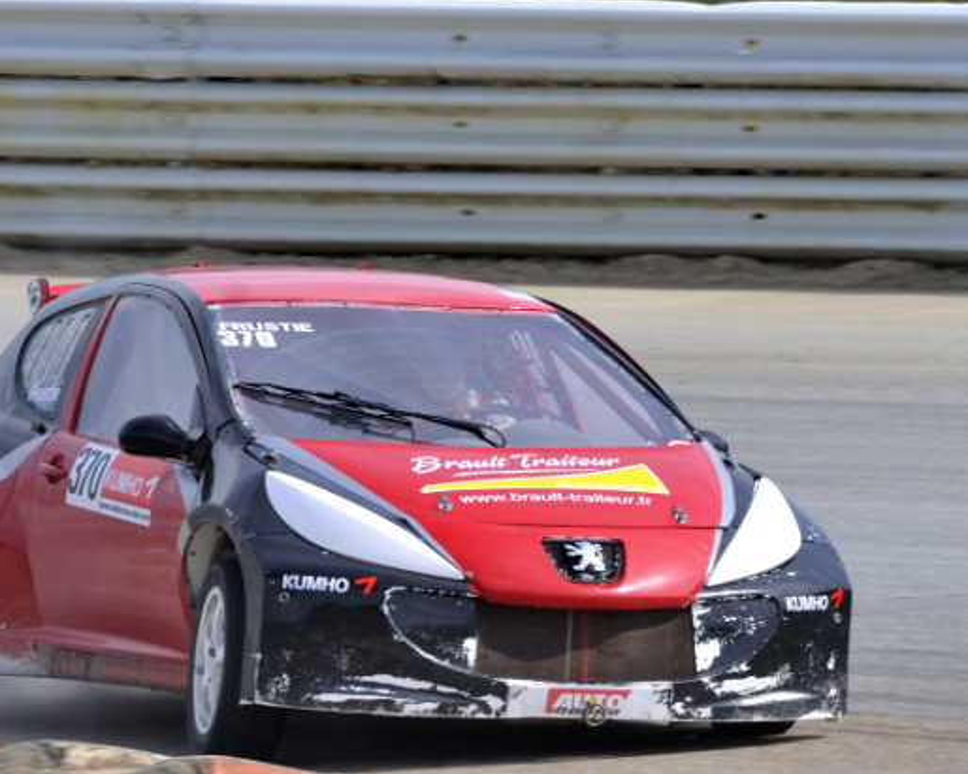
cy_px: 362
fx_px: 17673
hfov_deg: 3.1
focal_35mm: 617
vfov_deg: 2.5
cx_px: 361
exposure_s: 1/320
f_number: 9
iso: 200
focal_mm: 300
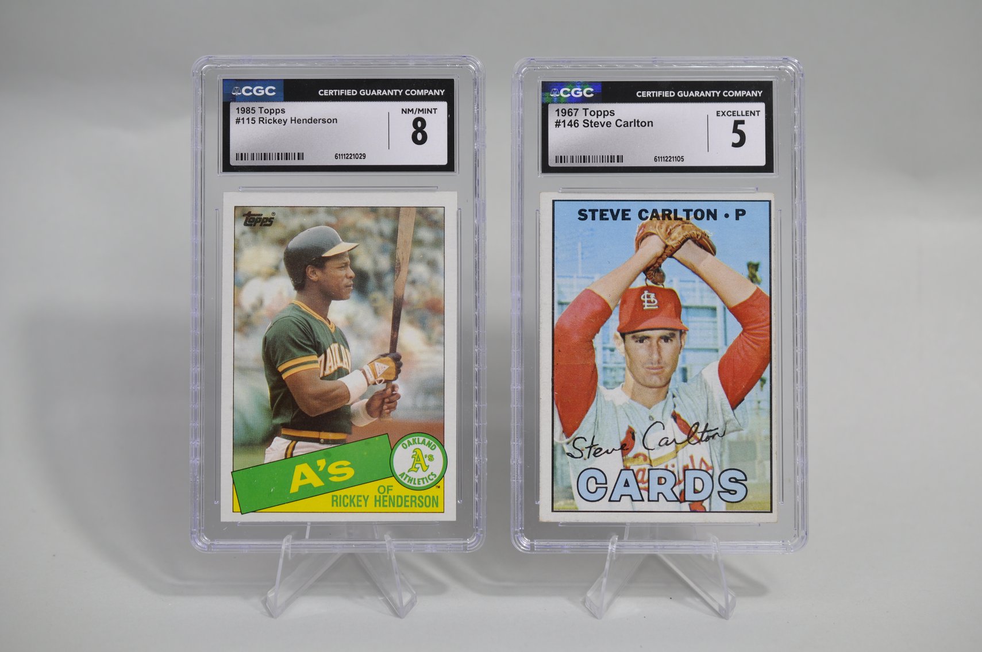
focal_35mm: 60
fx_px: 1635
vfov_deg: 22.6
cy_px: 326
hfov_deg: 33.4
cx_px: 491
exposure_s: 1/100
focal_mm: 40
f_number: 5
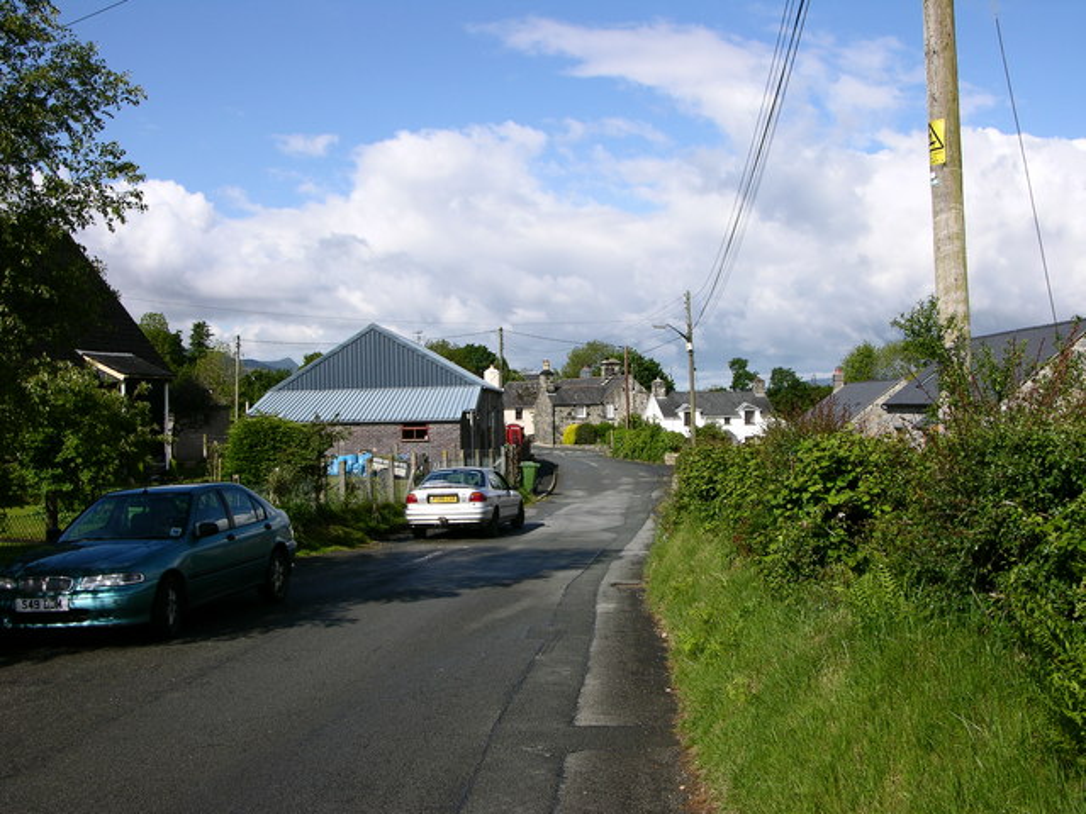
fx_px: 1098
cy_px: 407
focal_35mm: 35
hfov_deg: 52.6
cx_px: 543
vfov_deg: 40.7
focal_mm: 8.9
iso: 50
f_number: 8
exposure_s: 1/165
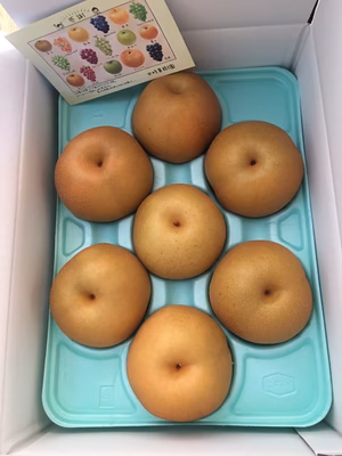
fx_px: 382
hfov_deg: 48.2
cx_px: 171
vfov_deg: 61.7
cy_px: 228
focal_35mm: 29
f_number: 2.2
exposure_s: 1/4
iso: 50
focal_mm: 4.15
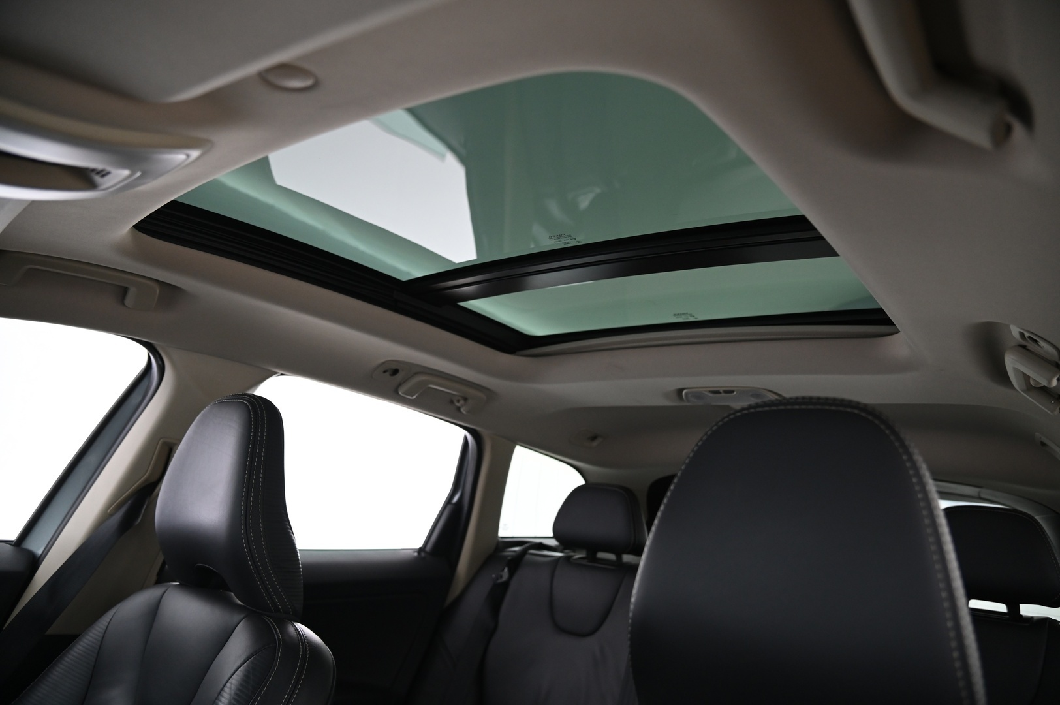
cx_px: 530
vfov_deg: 53.1
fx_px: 706
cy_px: 352
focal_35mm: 24
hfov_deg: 73.8
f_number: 4
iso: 2000
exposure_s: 1/25
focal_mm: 24
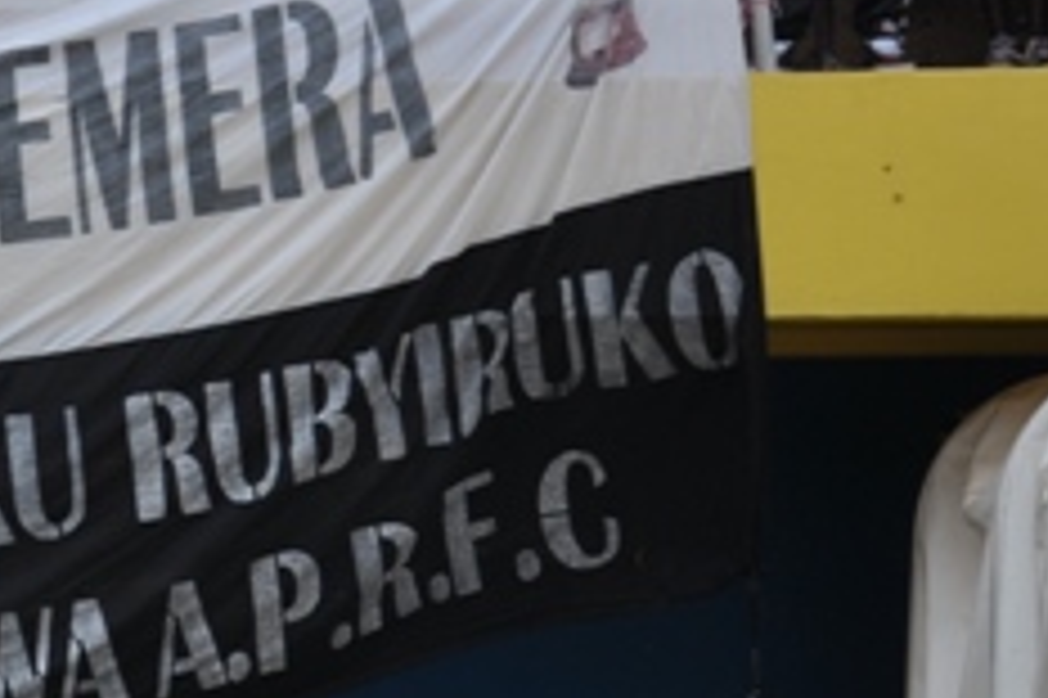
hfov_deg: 10.3
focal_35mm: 194
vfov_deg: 7.0
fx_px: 5643
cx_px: -434
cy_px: -297
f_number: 4.8
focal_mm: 42
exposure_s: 1/60
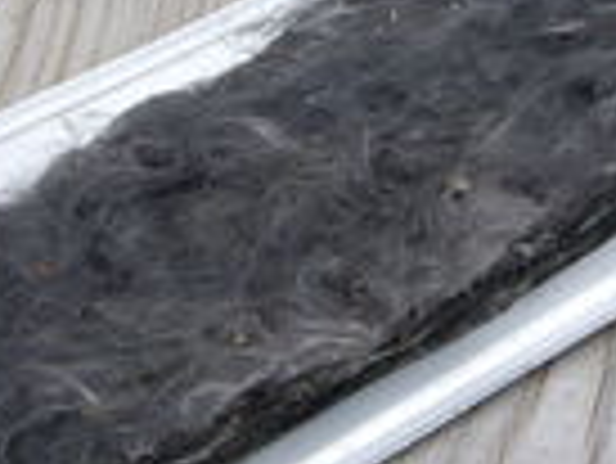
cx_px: 585
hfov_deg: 11.1
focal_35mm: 177
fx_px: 3153
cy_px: 45
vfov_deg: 8.4
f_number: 2.7
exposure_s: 1/125
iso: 50
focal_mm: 6.2
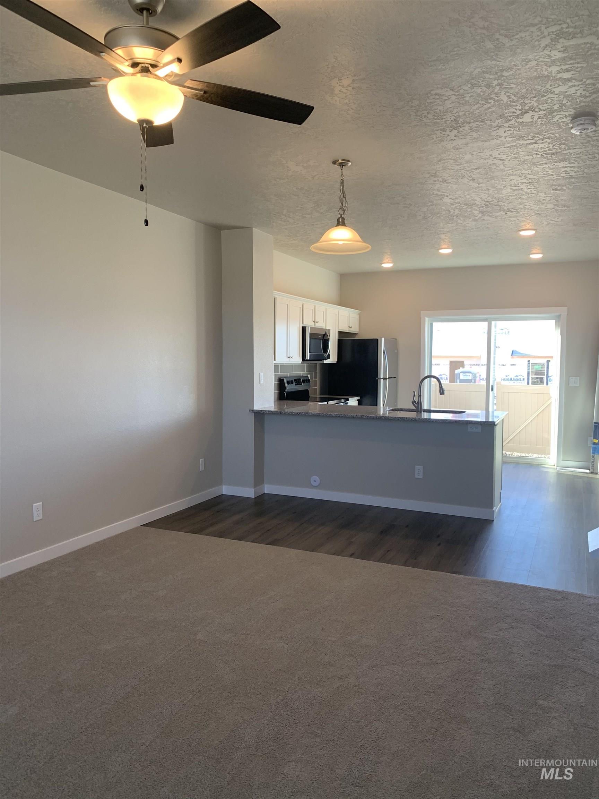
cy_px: 400
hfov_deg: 53.1
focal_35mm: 26
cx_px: 300
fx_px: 600
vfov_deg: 67.3
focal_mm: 4.25
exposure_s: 1/120
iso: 80
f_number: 1.8
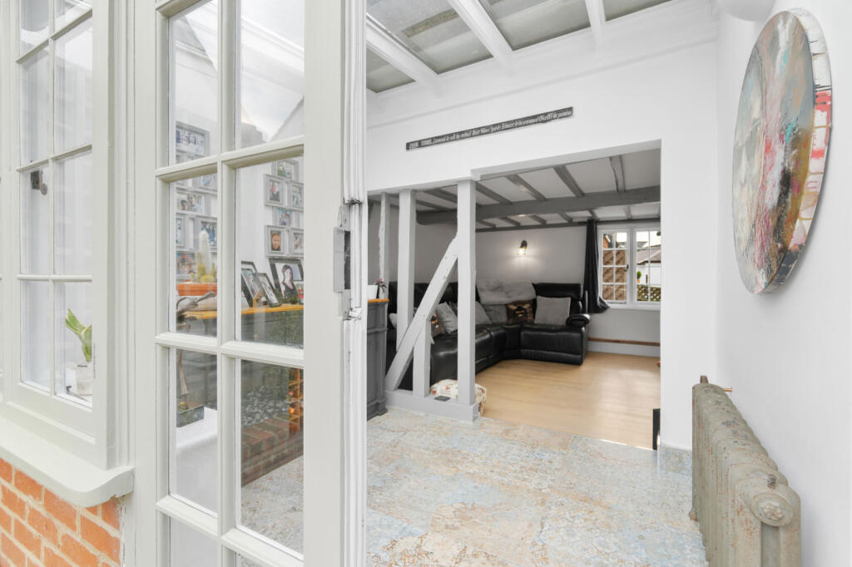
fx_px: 355
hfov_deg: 100.4
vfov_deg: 77.3
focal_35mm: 15
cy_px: 284
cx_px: 426
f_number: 4
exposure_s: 1/40
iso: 100
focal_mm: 10
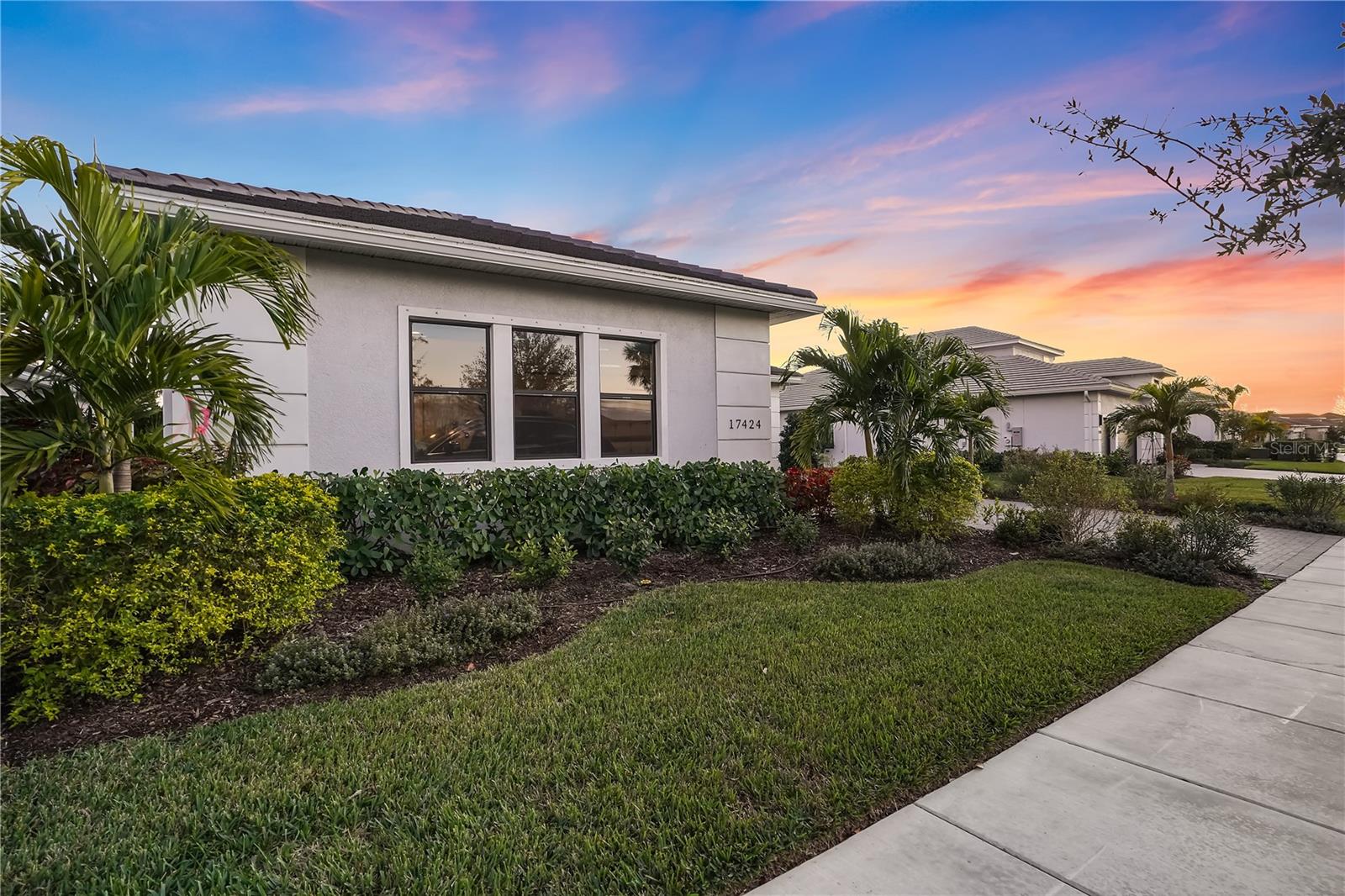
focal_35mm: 16
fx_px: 598
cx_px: 672
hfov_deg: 96.7
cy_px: 448
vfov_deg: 73.7
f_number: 9
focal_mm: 16
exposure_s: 1/30
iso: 2000
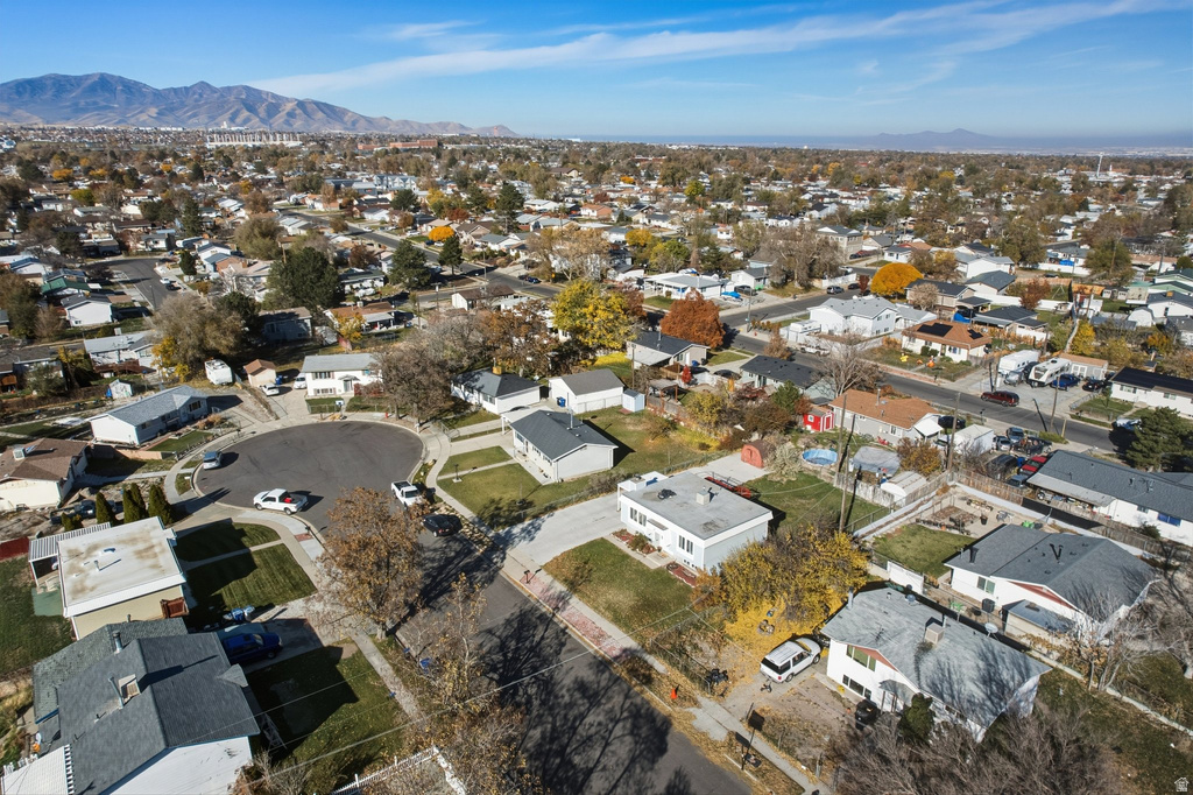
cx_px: 596
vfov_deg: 57.2
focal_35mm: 22
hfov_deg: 78.6
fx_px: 729
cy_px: 398
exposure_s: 1/4000
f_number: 2.8
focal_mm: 8.4
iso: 120
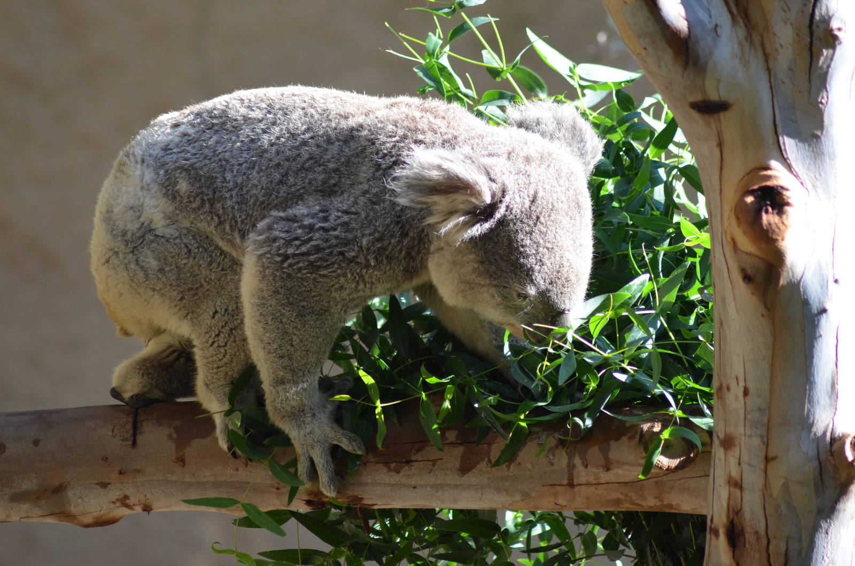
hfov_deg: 7.1
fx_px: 6933
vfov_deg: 4.7
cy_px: 283
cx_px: 428
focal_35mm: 292
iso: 800
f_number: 4.8
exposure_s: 1/640
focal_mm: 195
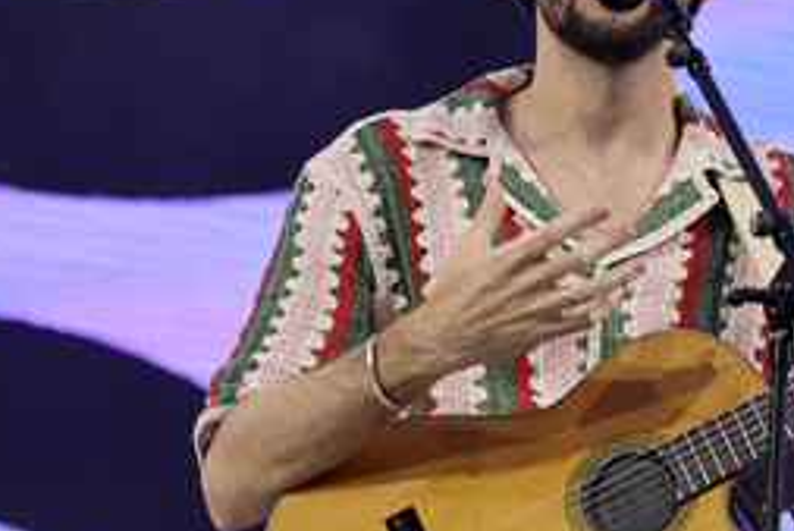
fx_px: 9423
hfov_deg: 4.8
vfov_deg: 3.2
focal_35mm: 427
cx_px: 617
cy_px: 126
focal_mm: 240
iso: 4000
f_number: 6.3
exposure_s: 1/2000
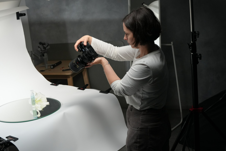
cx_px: 82
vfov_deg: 25.7
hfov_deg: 37.5
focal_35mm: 53
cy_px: 63
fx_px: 330
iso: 1250
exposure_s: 1/1000
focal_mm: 35.4
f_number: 3.5
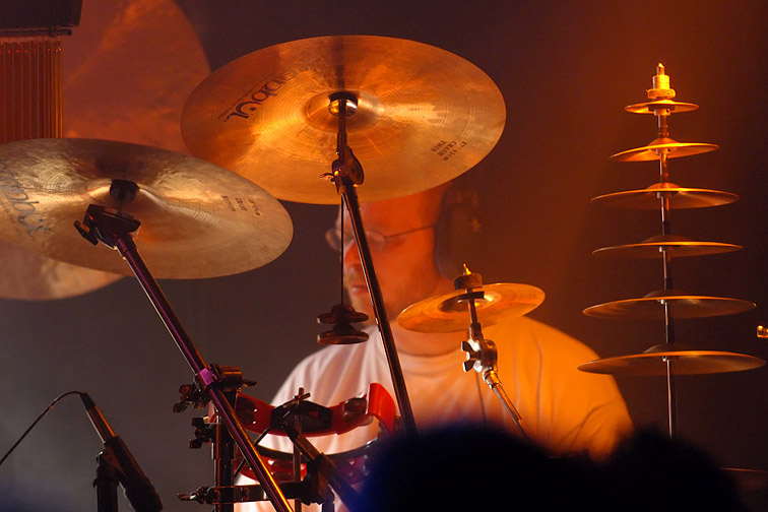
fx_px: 6399
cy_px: 256
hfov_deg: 6.9
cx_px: 384
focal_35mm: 300
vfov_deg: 4.6
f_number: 3.5
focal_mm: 200
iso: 400
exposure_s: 1/60
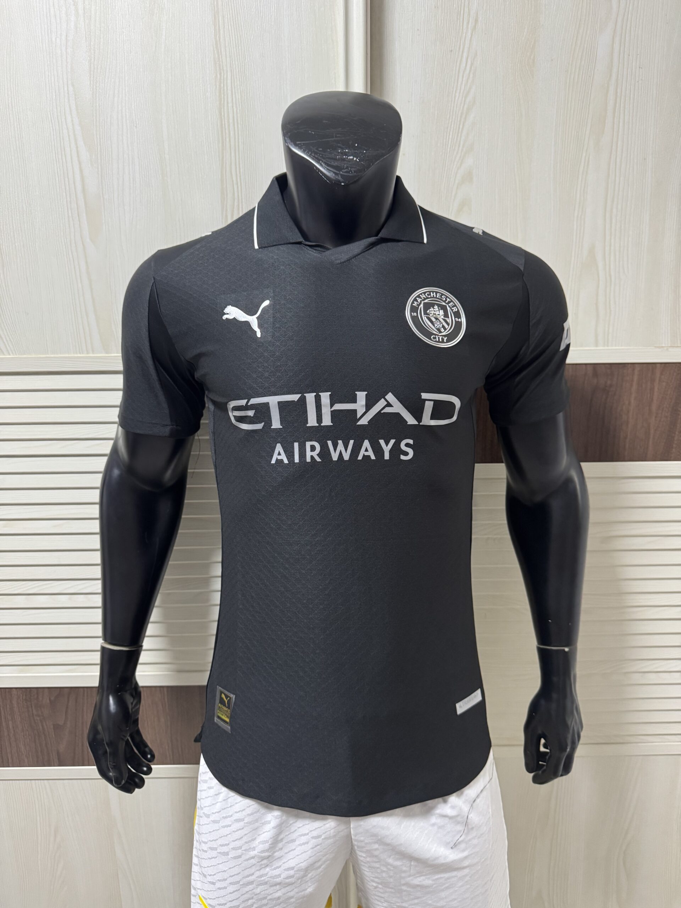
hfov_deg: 56.8
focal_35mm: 24
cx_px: 340
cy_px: 454
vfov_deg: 71.6
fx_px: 630
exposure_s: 1/60
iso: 500
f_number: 1.78
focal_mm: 6.76
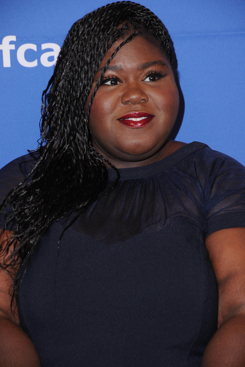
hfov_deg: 9.6
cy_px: 182
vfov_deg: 14.3
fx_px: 1465
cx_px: 123
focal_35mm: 144
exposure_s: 1/200
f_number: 6.3
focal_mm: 95
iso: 640
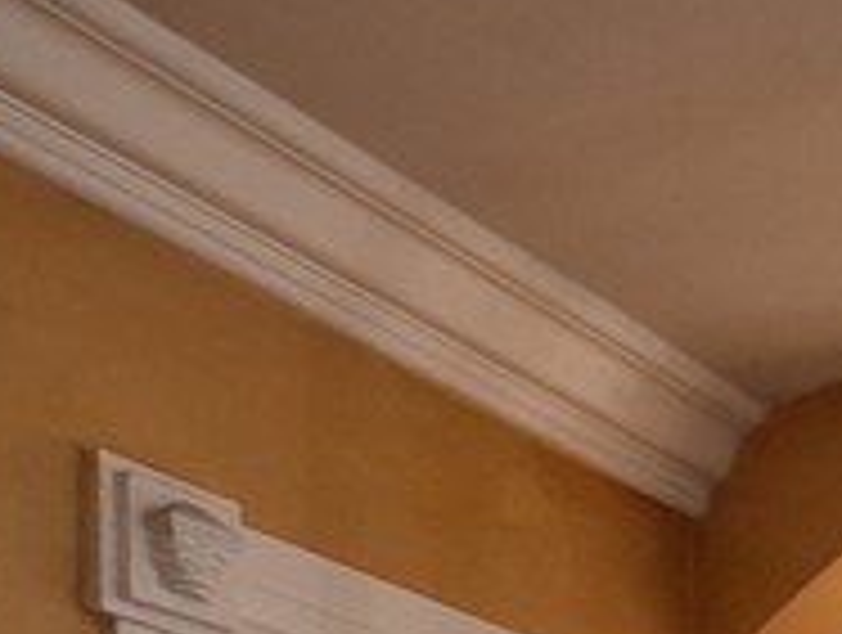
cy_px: 1461
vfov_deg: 14.6
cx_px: 874
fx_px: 1730
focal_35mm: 71
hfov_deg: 25.7
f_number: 2.2
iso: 50
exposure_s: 1/40
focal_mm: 1.74
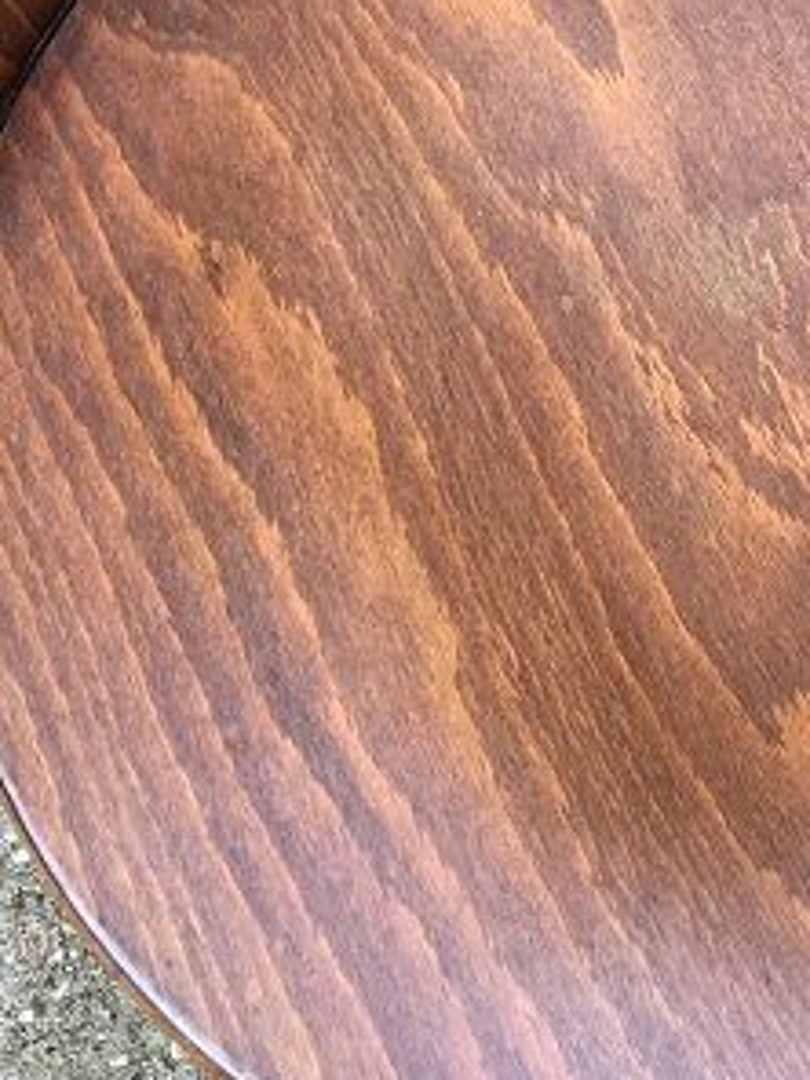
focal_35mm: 79
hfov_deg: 18.4
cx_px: 695
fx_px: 2465
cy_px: -294
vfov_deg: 22.3
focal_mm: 4.15
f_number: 2.2
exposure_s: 1/100
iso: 40
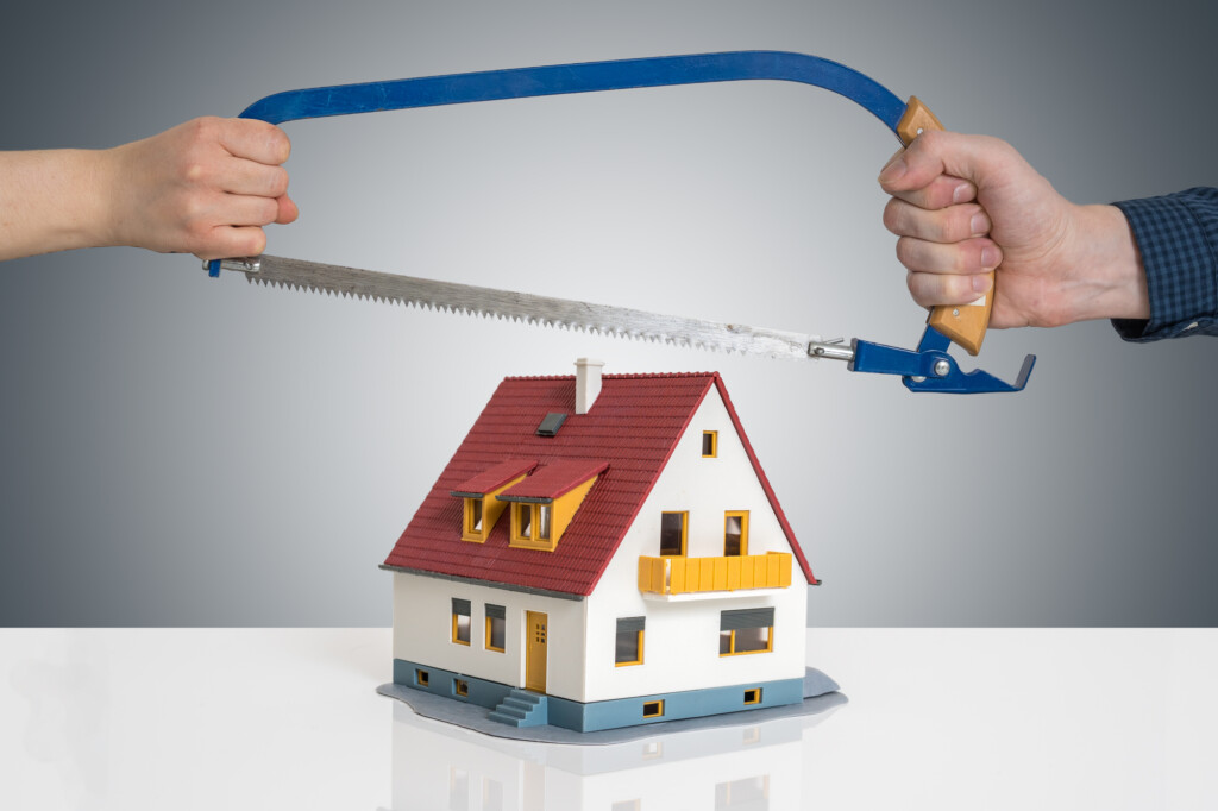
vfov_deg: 29.8
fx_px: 1522
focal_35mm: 45
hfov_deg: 43.6
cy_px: 406
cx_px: 609
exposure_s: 1/200
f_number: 8
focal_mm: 30
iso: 100
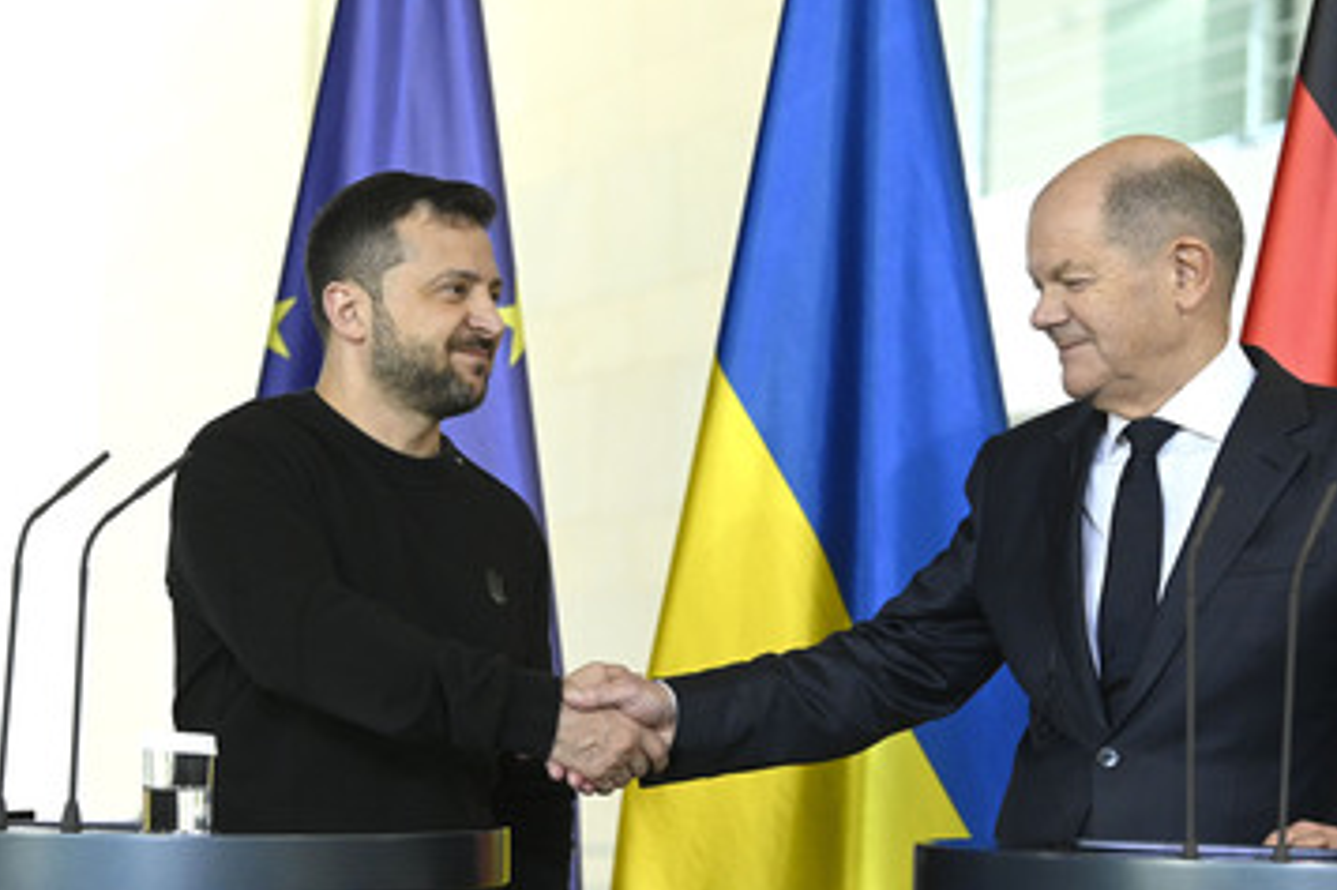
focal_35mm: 114
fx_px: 4232
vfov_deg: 12.0
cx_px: 772
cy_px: 556
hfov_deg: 17.9
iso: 5000
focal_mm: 90
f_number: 4.5
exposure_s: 1/1000
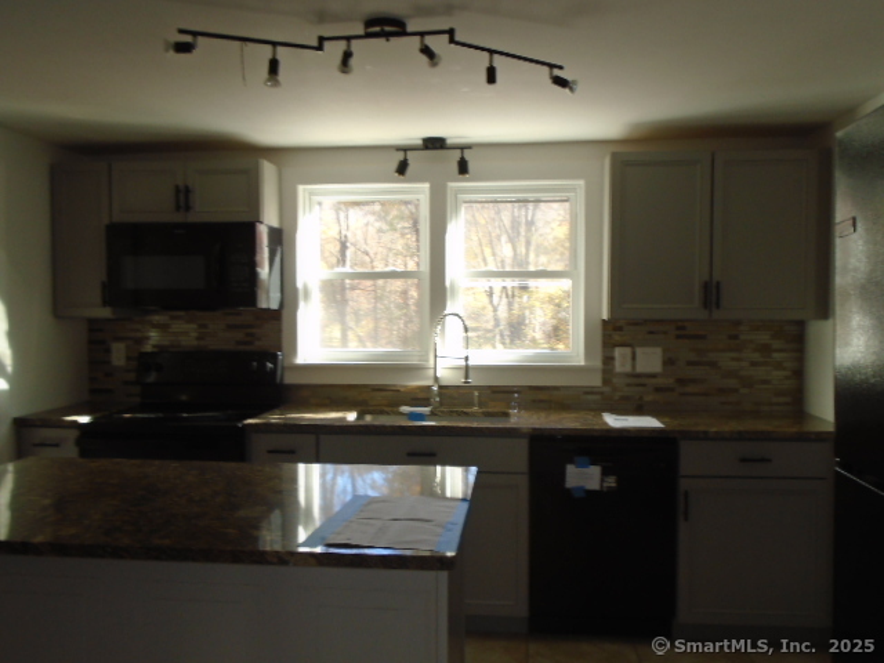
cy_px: 332
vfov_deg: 45.4
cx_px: 442
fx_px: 792
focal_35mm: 31
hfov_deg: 58.4
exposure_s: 1/40
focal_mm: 5.5
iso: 100
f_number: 3.5
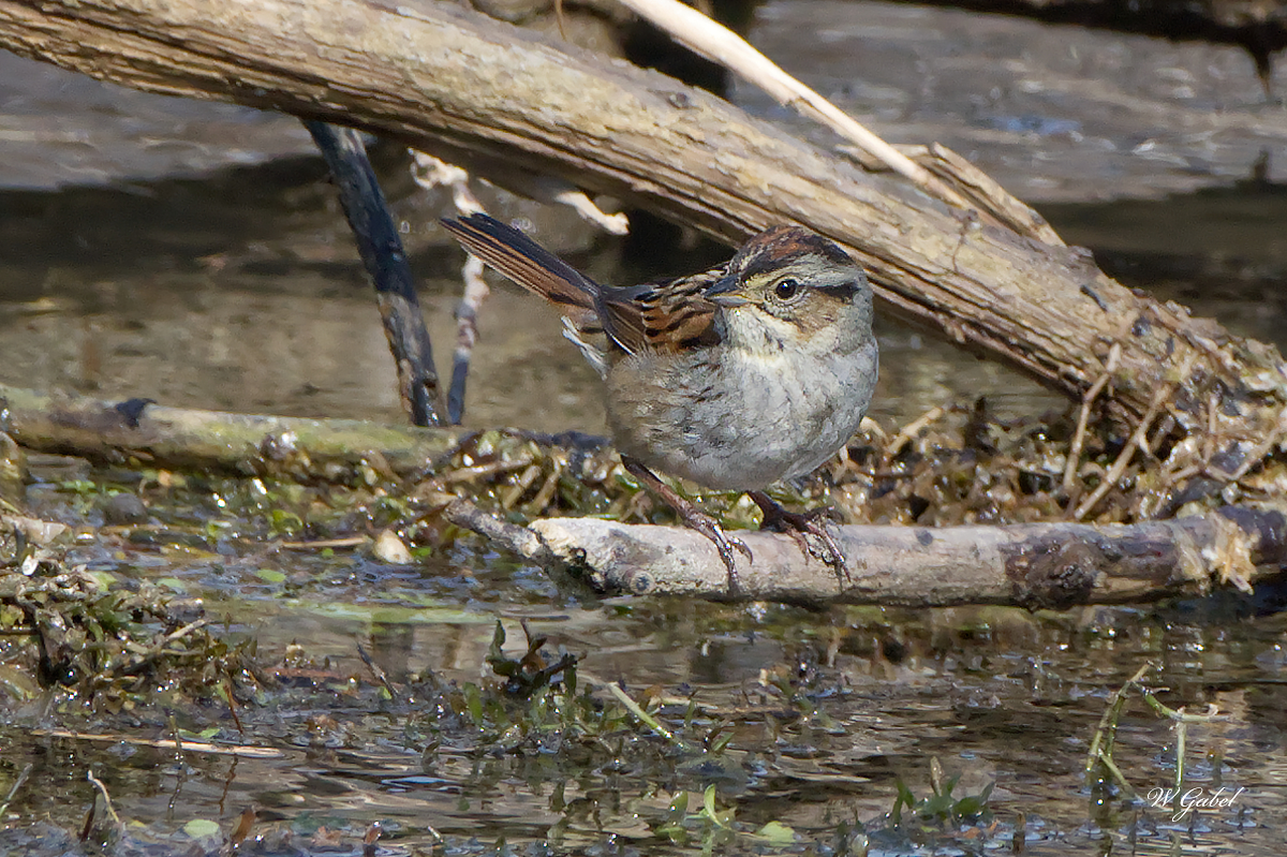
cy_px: 428
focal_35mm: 750
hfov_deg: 2.8
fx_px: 26800
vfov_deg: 1.8
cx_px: 644
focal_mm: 500
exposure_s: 1/1600
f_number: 8
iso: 1100
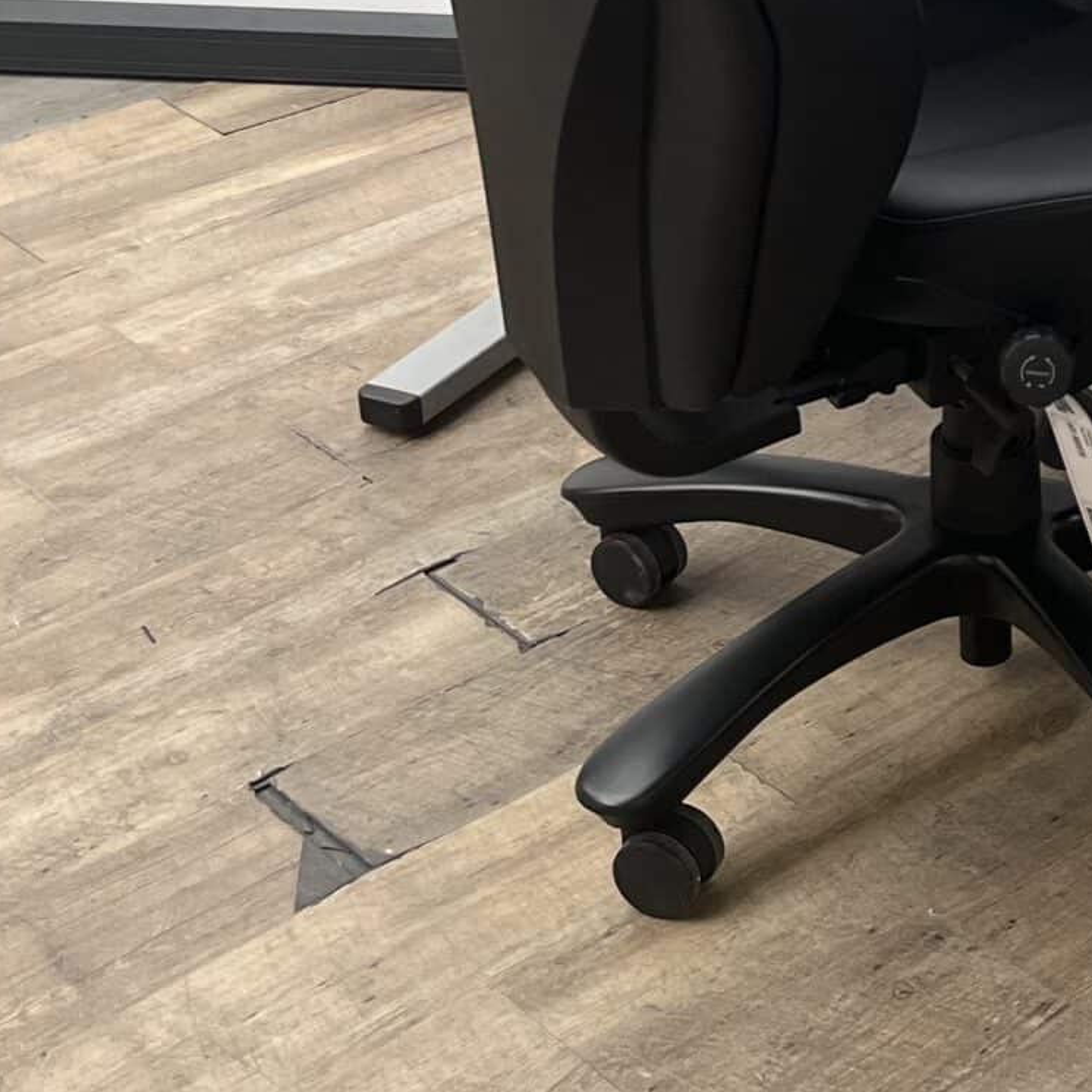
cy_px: -56
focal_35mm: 79
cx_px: 1299
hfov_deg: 20.5
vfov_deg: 21.0
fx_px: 2820
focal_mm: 5.1
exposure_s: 1/120
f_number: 1.6
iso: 125
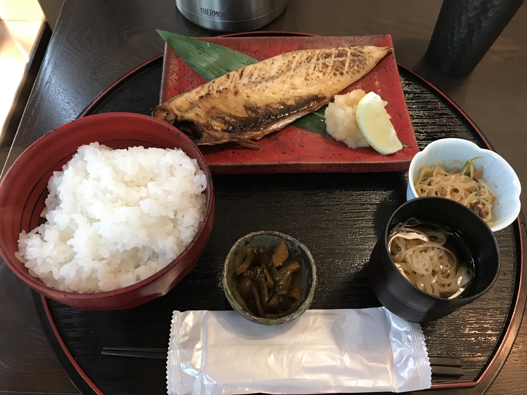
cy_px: 198
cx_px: 264
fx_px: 426
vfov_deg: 49.7
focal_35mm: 28
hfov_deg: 63.4
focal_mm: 3.99
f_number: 1.8
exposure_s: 1/17
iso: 80
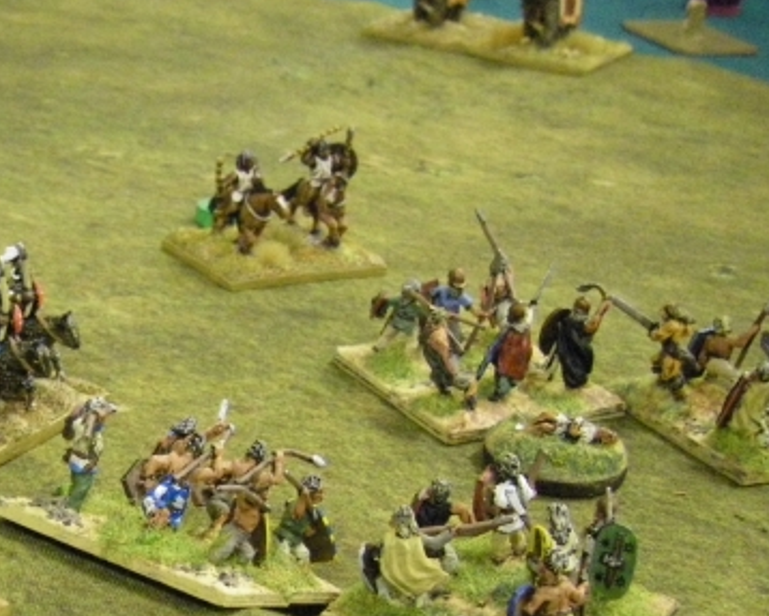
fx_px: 1822
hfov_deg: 22.9
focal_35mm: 80
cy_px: 526
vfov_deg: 18.9
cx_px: 5
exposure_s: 1/40
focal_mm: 6.3
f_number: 3.5
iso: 800
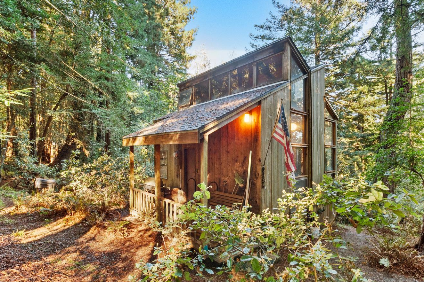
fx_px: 200
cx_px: 236
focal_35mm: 17
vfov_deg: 70.4
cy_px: 141
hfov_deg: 92.9
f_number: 8
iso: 400
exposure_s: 1/15
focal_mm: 10
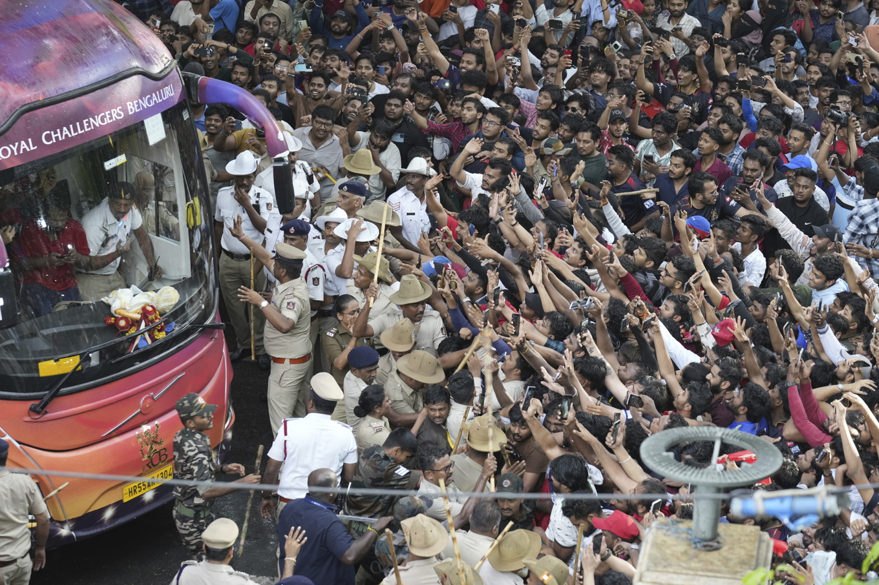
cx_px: 440
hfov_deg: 16.5
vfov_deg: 11.1
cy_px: 292
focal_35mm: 124
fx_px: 3027
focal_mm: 124
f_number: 4.5
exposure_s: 1/125
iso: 800
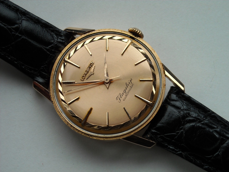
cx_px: 114
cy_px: 86
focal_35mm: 94
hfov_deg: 20.9
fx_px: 622
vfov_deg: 15.7
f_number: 4.4
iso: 109
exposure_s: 1/60
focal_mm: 15.32
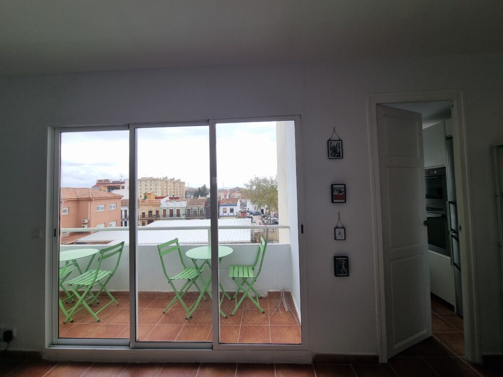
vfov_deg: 89.9
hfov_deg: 106.2
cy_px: 188
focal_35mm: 13
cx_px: 252
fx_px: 189
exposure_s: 1/464
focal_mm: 2.2
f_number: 2.2
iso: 50
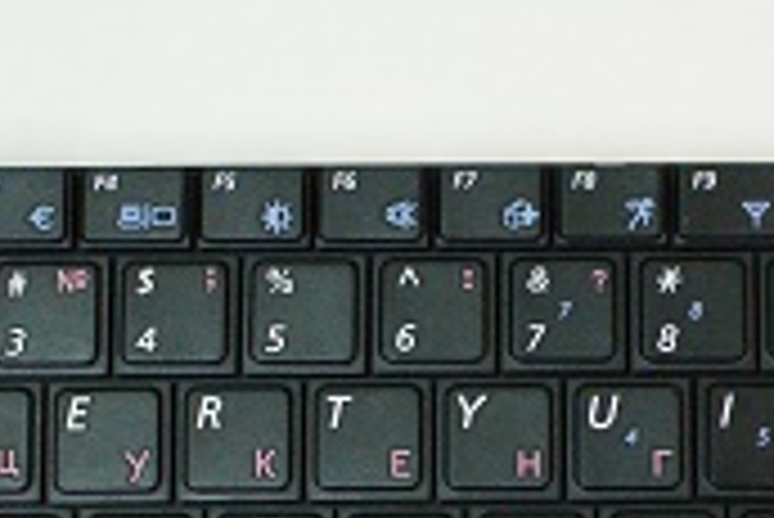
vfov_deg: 9.6
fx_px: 3055
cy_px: 534
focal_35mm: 142
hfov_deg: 14.3
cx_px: 646
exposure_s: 1/160
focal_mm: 28
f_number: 5
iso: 1600
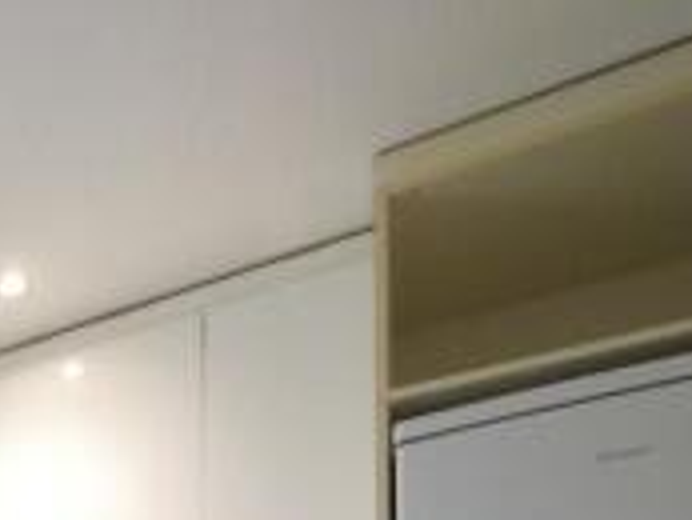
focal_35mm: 47
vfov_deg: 22.4
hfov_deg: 28.3
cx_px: -320
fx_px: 940
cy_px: 870
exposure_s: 1/60
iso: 2000
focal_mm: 7
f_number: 4
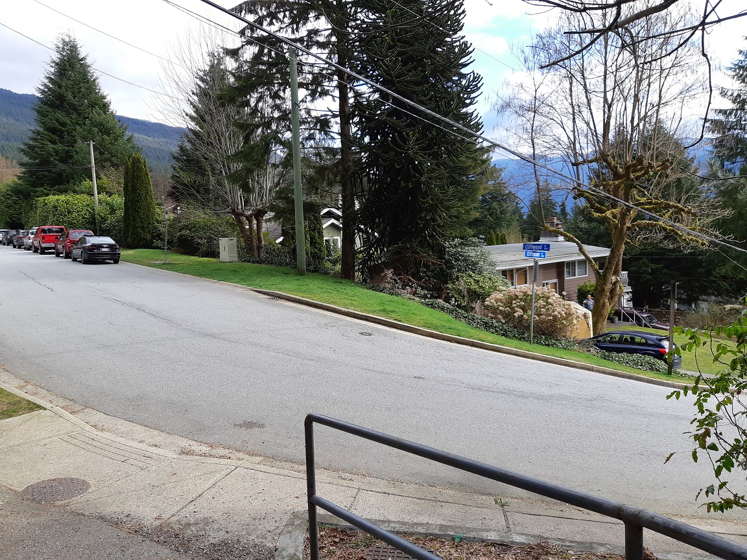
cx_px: 374
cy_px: 280
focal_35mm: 26
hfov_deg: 67.3
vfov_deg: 53.1
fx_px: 561
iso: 40
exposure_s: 1/719
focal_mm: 3.93
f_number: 1.7
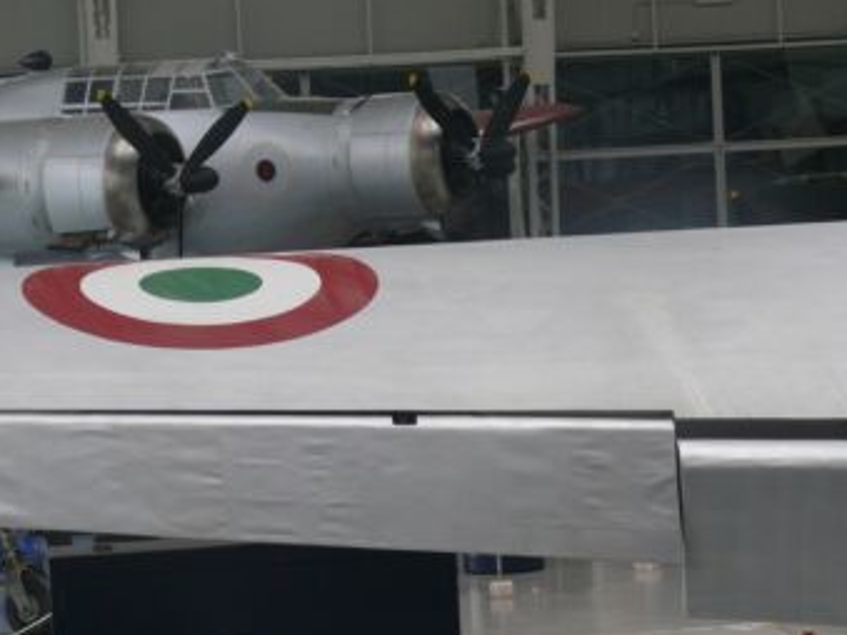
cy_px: 339
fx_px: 3424
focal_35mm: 140
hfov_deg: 14.1
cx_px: 377
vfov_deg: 10.6
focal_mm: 18
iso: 100
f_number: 3.6
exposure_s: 1/200
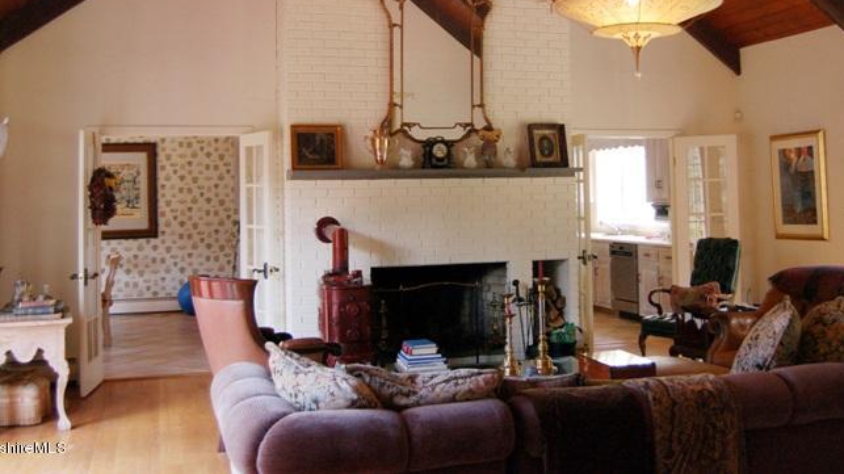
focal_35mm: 43
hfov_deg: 47.2
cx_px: 483
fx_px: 962
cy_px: 126
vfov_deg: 27.3
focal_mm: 22
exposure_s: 1/125
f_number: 3.8
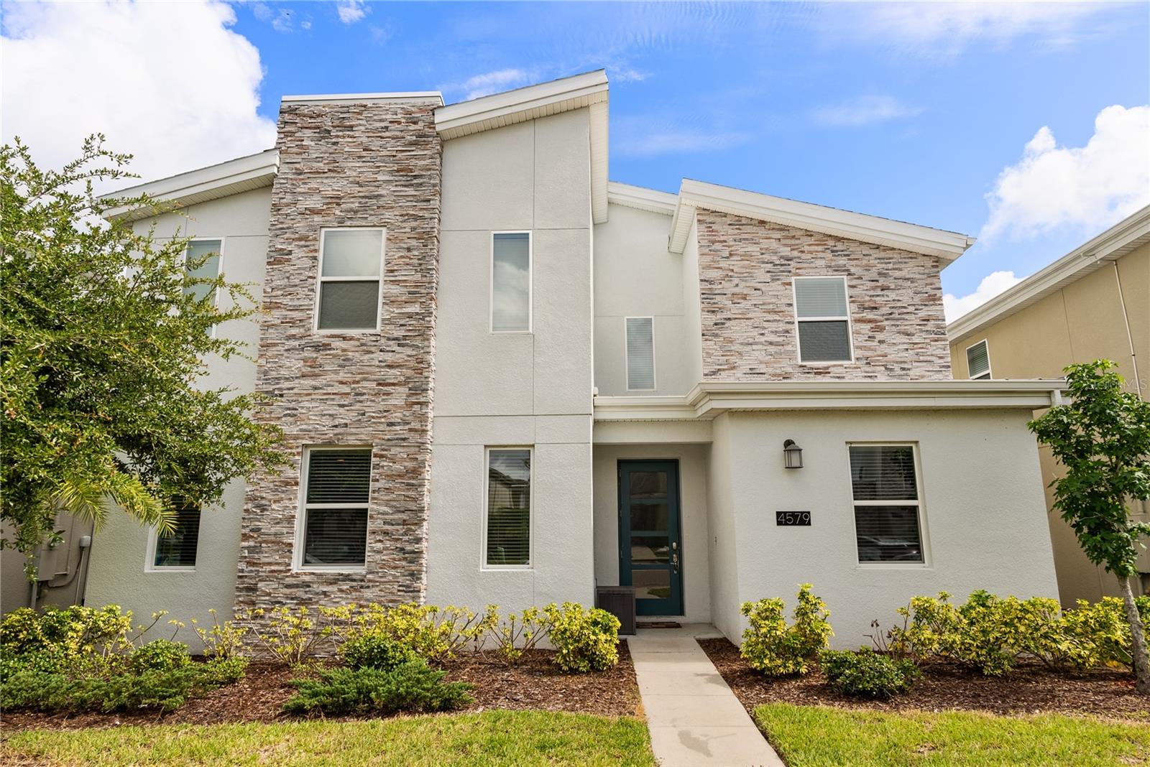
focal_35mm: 22
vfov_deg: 58.4
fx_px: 687
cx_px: 575
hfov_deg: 79.9
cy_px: 384
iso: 320
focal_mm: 21.5
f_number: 7.1
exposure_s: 1/640
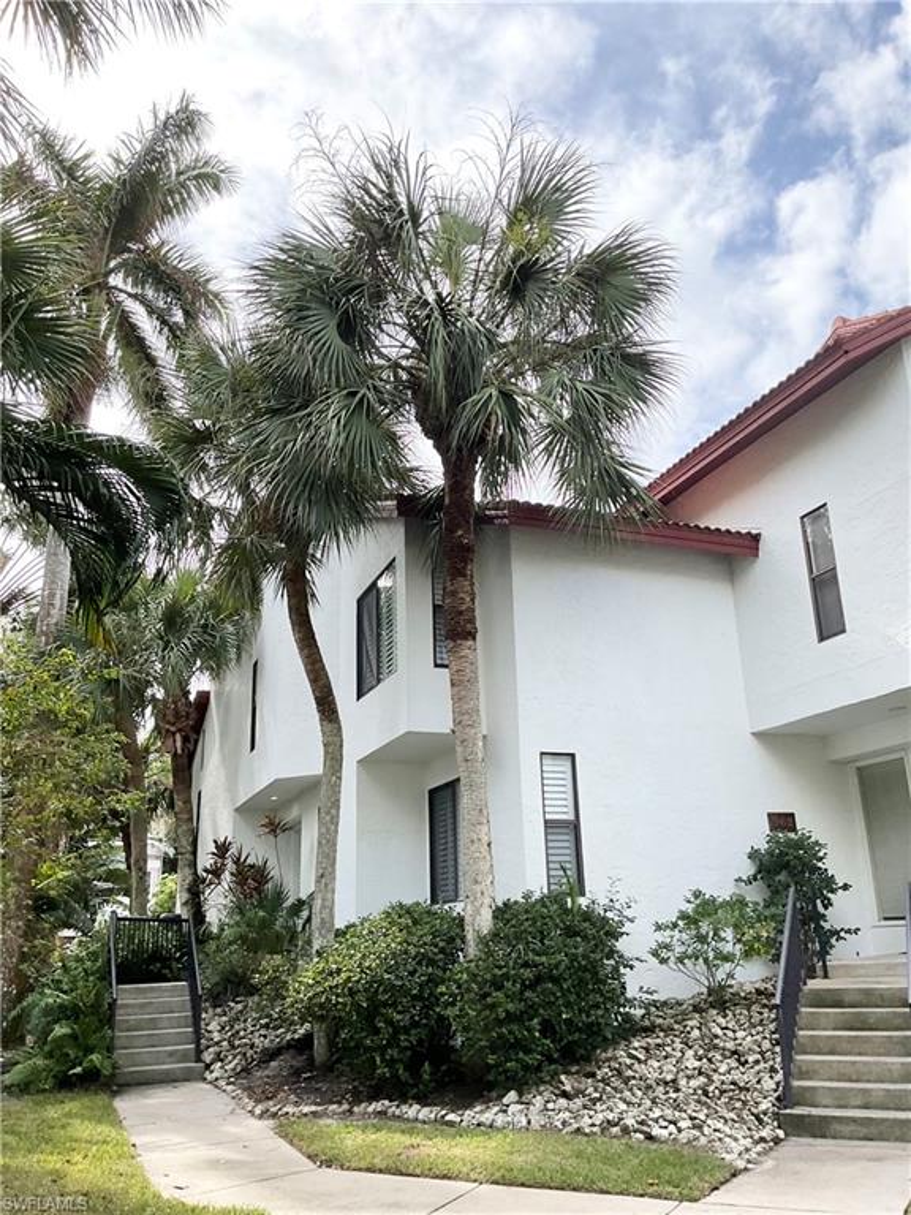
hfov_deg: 48.2
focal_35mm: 29
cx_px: 456
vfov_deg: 61.7
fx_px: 1018
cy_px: 608
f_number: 1.8
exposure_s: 1/568
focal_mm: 3
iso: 16
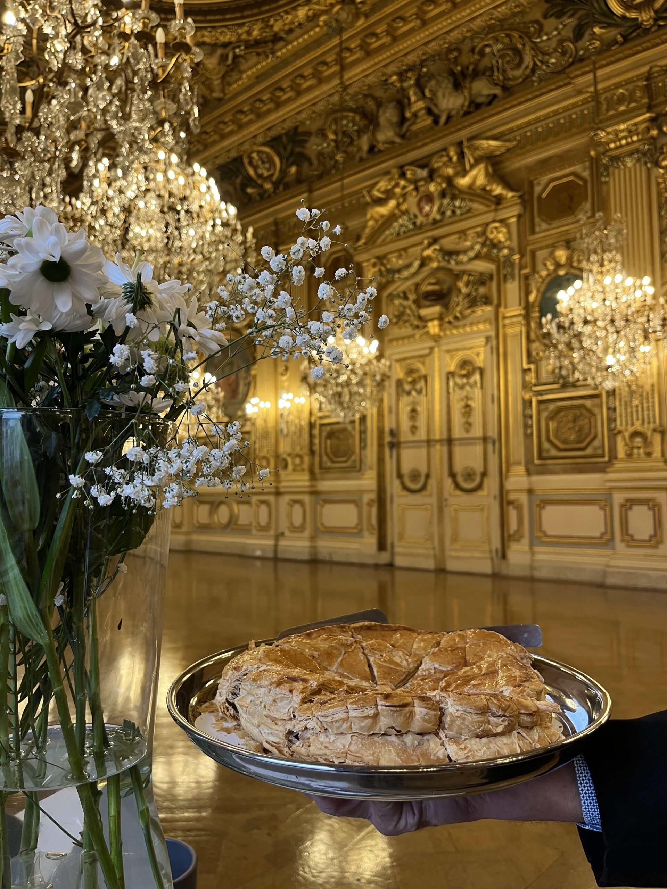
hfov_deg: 53.1
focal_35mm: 26
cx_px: 334
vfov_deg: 67.3
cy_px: 444
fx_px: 668
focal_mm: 5.1
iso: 100
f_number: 1.6
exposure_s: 1/50
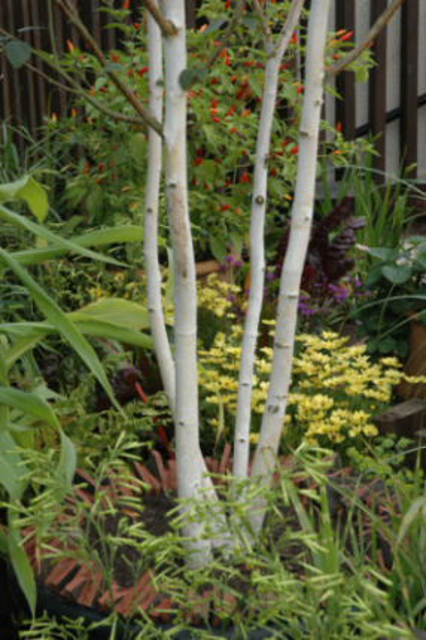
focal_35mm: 82
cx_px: 213
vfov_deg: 24.6
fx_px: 1467
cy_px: 320
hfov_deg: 16.5
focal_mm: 55
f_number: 7.1
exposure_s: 1/320
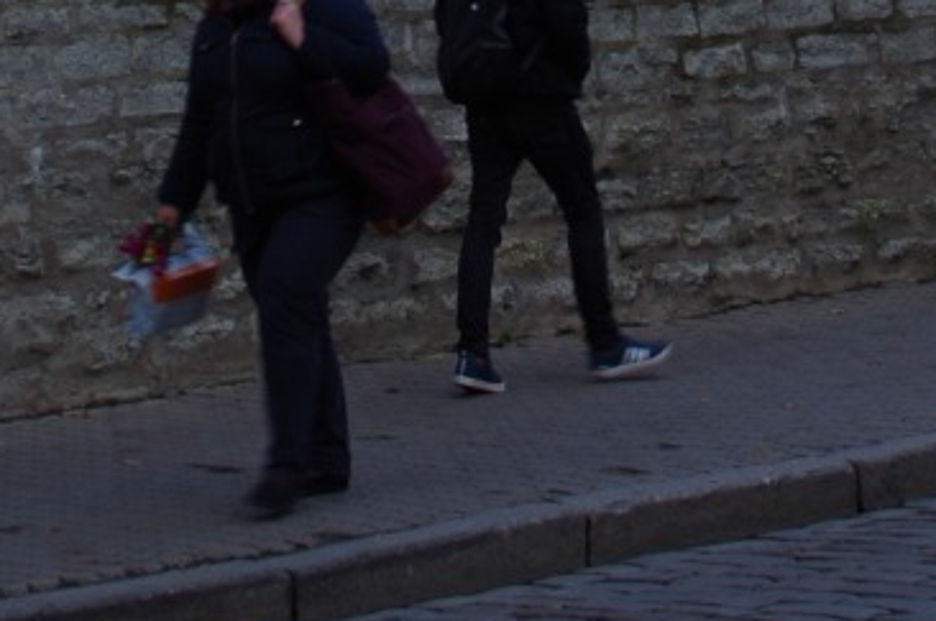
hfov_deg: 11.0
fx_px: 4855
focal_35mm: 187
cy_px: -383
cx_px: 391
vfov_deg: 7.2
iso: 100
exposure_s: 1/60
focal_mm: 28
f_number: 4
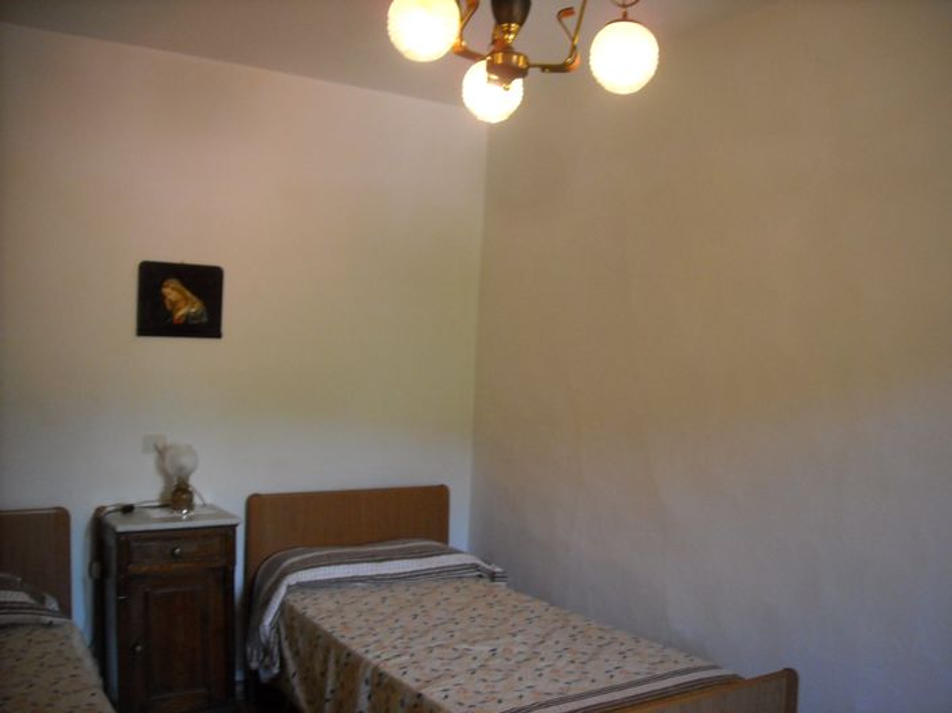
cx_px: 476
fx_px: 962
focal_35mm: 35
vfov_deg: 40.7
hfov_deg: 52.6
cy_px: 356
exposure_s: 1/60
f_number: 2.8
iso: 336
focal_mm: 5.7
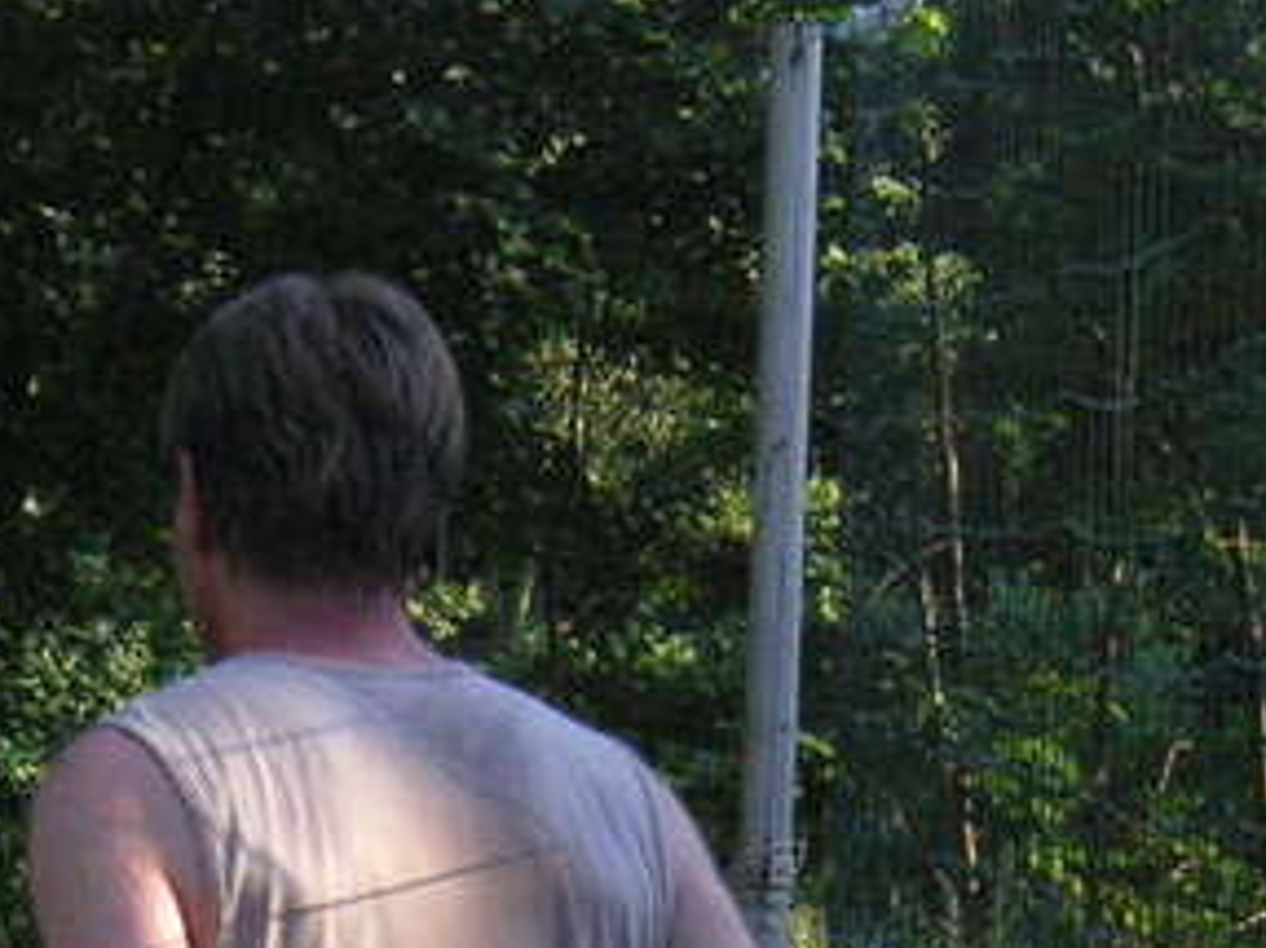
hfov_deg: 9.5
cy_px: 1168
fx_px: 7640
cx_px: 287
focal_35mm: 209
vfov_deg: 7.0
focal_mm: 12.4
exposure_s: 1/180
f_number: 4.3
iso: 160
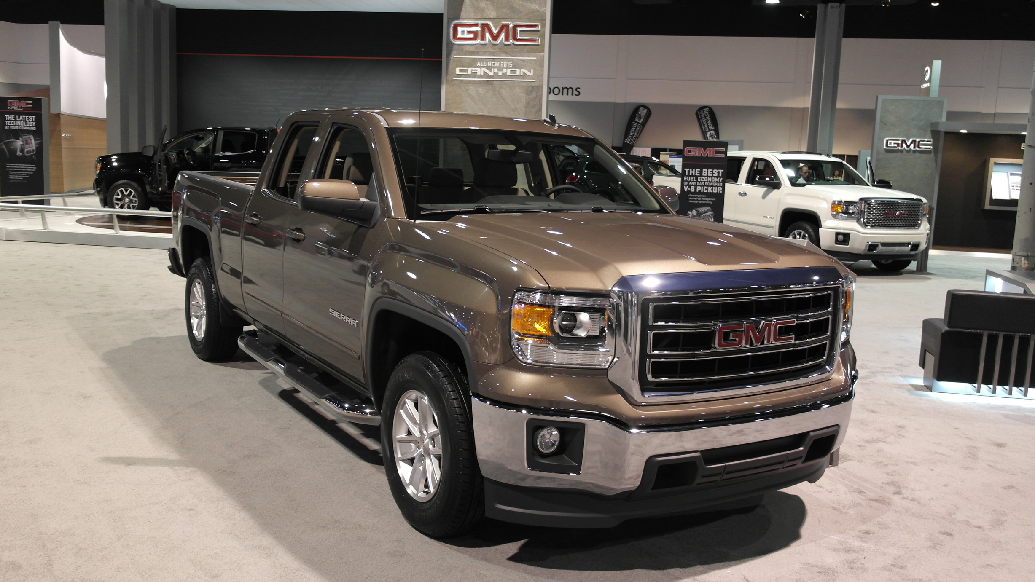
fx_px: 878
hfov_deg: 61.0
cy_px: 281
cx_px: 508
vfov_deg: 36.7
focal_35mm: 32
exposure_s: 1/20
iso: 400
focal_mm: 20
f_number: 3.5
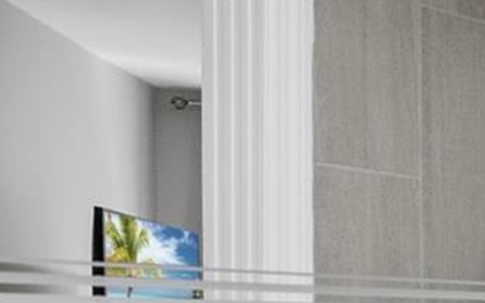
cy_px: 392
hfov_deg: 11.3
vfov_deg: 14.0
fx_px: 1189
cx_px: 1485
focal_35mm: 90
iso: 500
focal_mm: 14
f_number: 8
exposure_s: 1/4
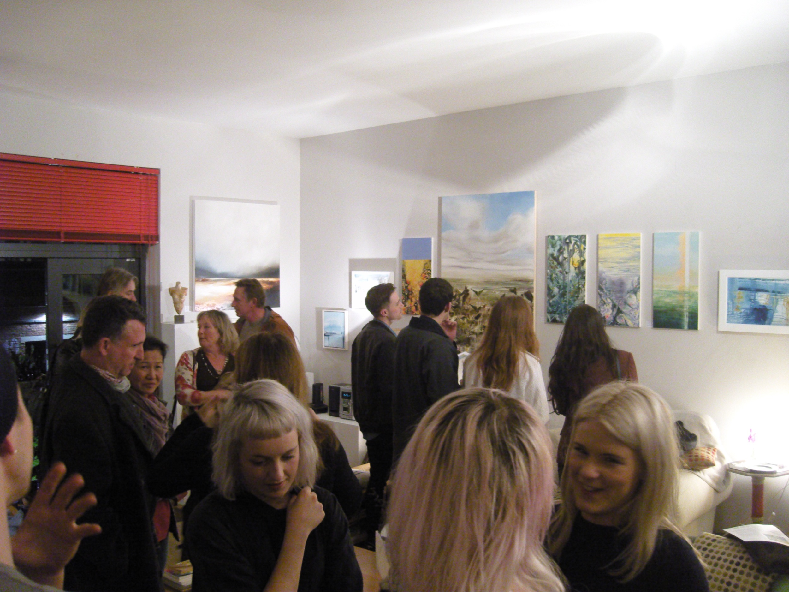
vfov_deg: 41.8
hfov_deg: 54.0
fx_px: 775
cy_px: 296
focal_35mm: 34
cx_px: 394
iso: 800
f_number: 2.8
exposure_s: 1/15
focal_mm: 7.3
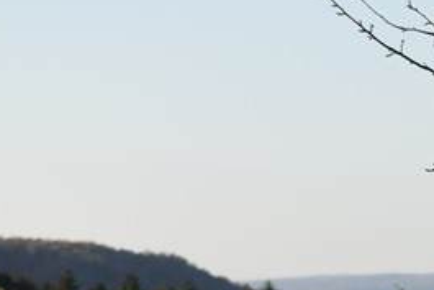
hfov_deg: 6.1
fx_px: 4065
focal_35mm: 337
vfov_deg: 4.1
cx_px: 424
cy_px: 297
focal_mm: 55
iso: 100
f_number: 7.1
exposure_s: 1/200
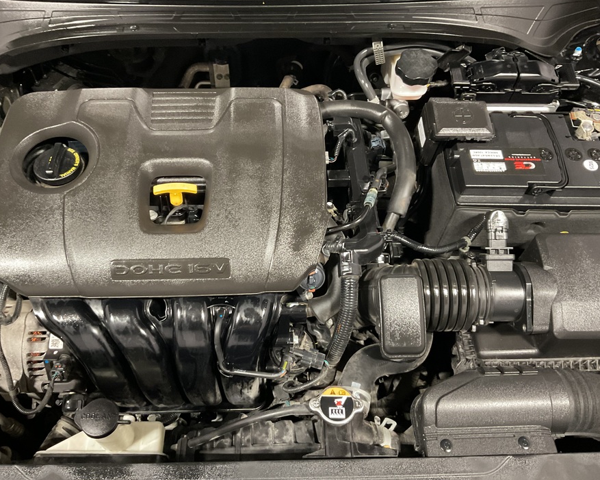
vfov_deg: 47.1
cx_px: 285
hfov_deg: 57.2
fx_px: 550
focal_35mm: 31
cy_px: 237
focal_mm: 3
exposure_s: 1/30
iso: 250
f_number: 1.8
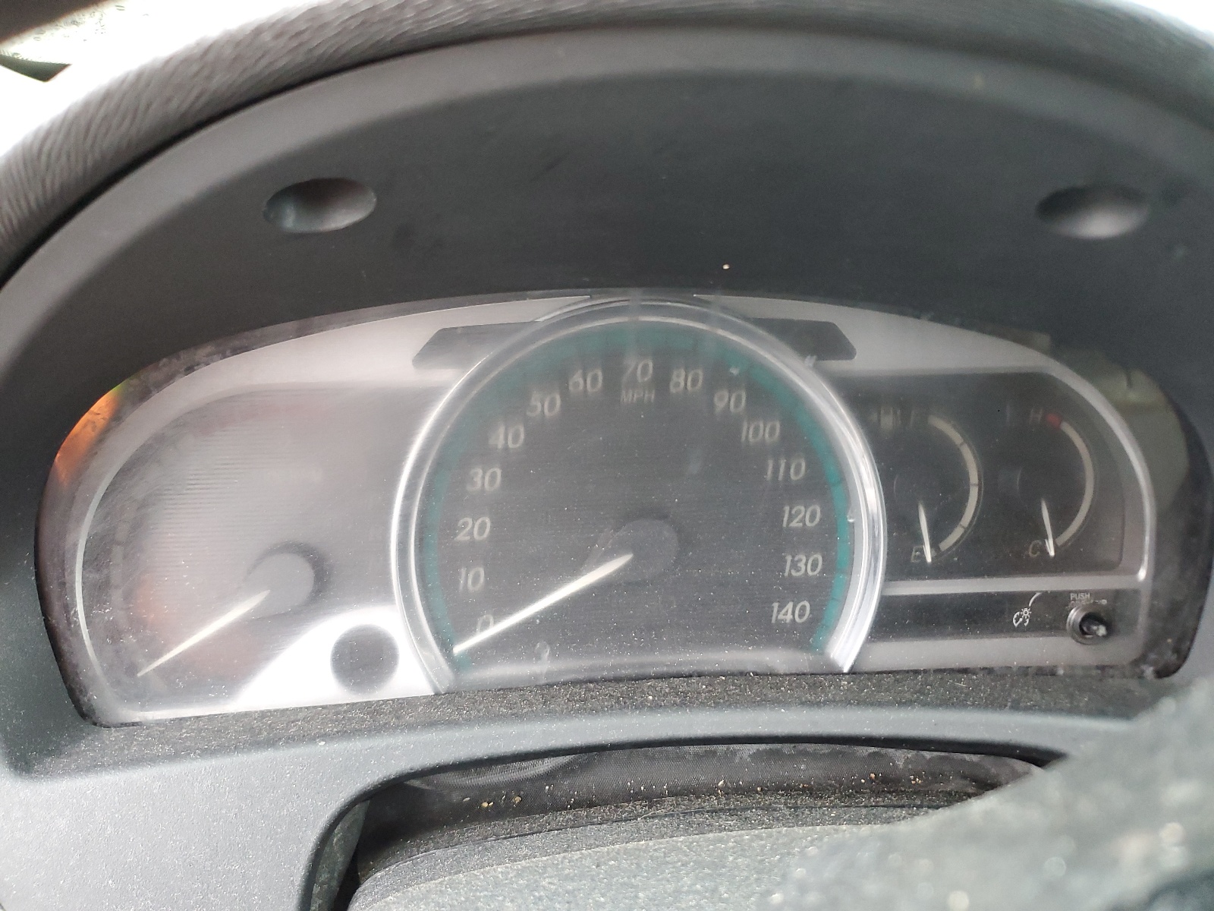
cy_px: 456
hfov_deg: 67.3
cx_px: 607
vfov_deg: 53.1
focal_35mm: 26
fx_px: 912
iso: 264
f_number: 1.5
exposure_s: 1/60.2
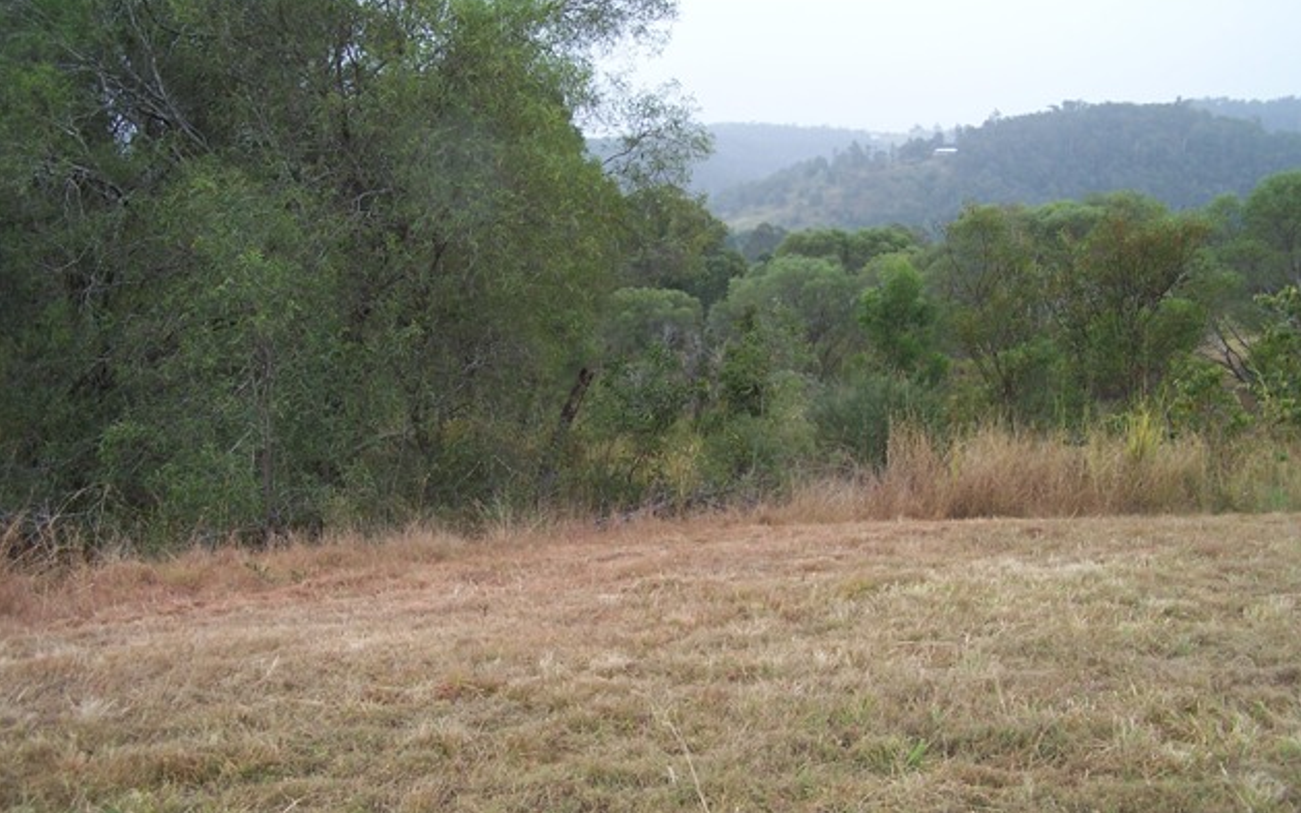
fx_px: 1454
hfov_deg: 48.2
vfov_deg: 31.2
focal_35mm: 41
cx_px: 660
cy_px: 420
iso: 80
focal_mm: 6.3
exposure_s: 1/100
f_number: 2.8
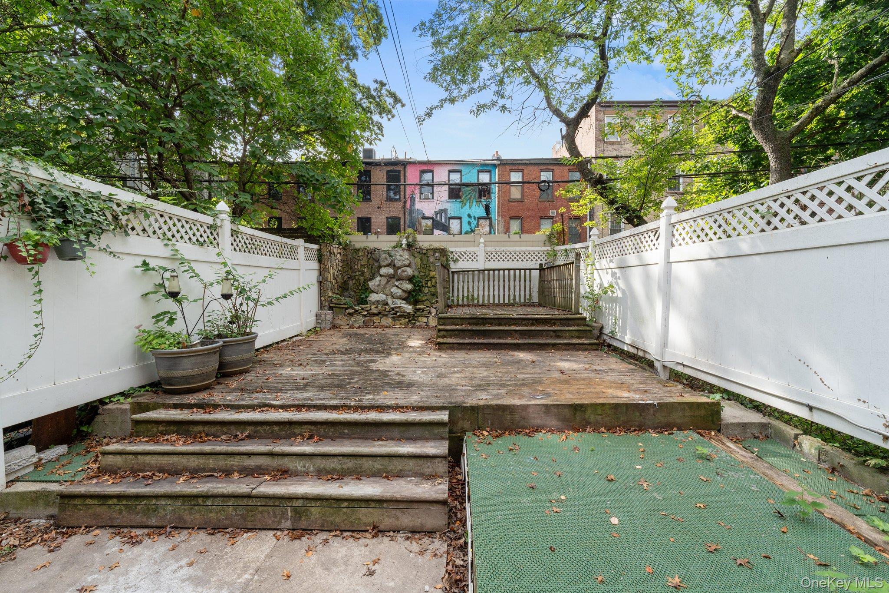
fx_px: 346
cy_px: 296
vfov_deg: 81.2
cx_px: 444
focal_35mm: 14
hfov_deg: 104.3
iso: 800
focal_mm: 14
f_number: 10
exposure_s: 1/320
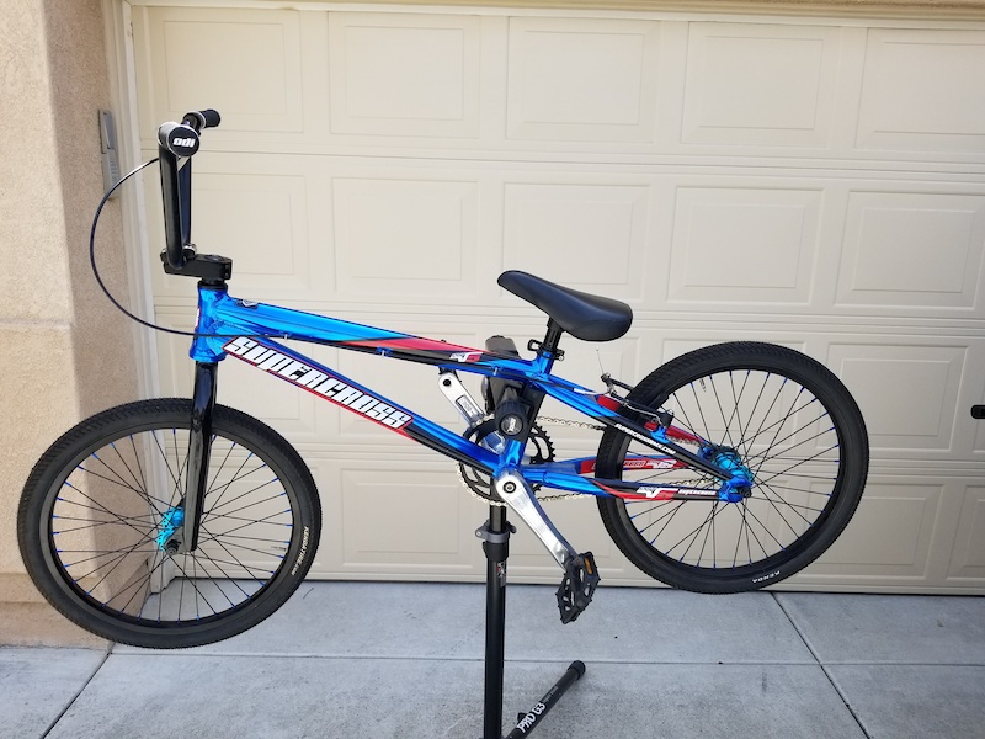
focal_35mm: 26
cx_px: 492
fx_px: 740
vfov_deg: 53.1
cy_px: 370
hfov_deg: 67.3
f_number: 1.7
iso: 50
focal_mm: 4.3
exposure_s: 1/712
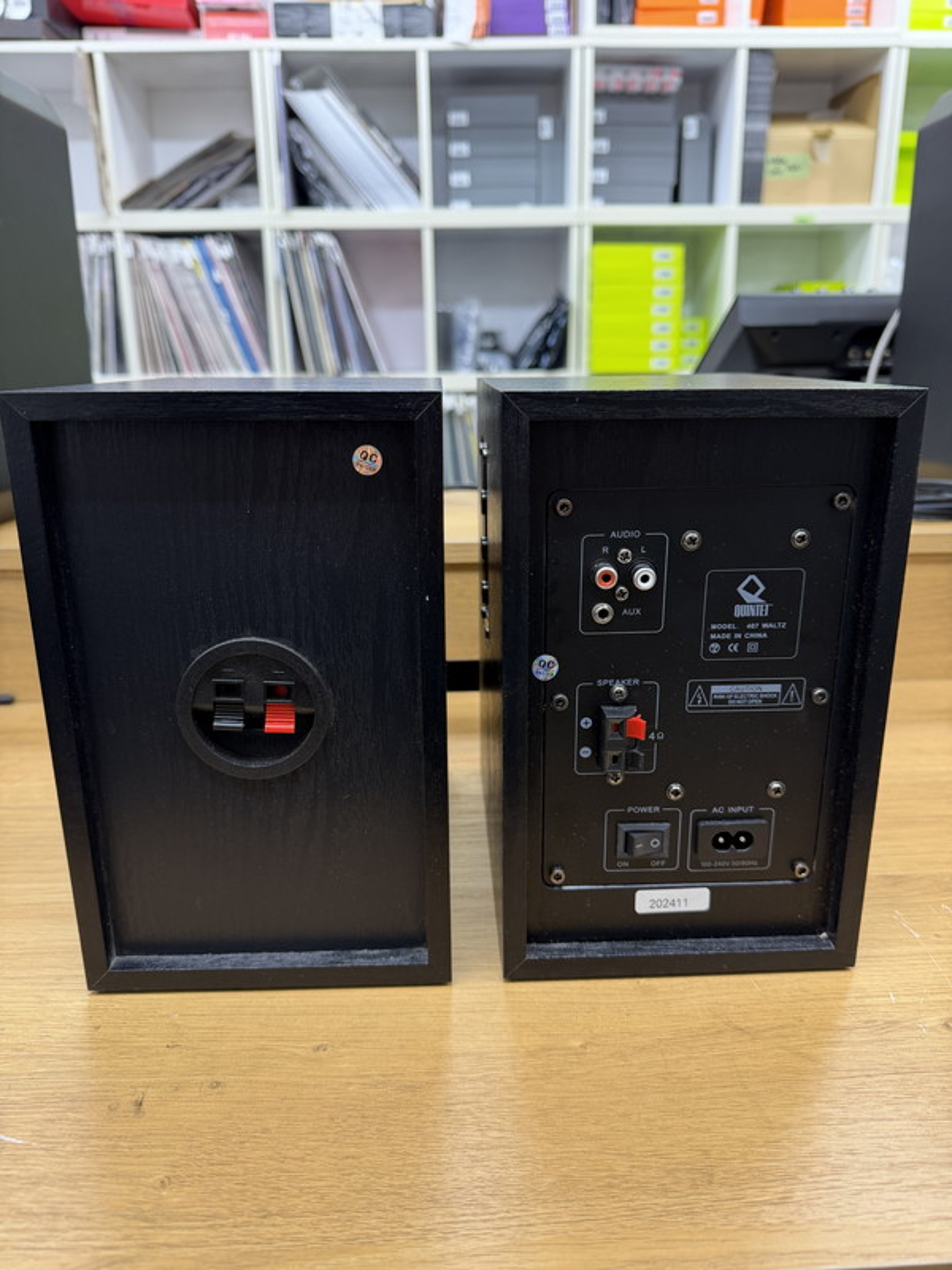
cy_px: 635
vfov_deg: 71.6
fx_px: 880
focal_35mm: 24
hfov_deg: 56.8
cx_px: 476
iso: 125
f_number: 1.78
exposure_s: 1/60
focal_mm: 6.76
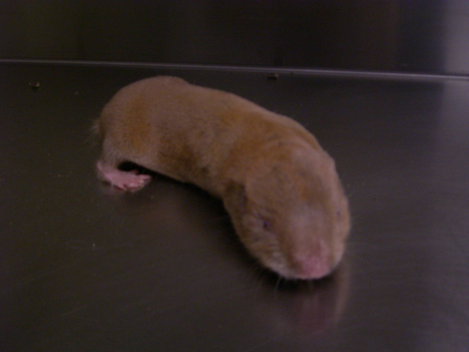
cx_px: 234
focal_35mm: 51
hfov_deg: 37.5
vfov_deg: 28.6
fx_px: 691
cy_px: 176
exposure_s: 1/60
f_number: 3.2
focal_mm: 10.6
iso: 200
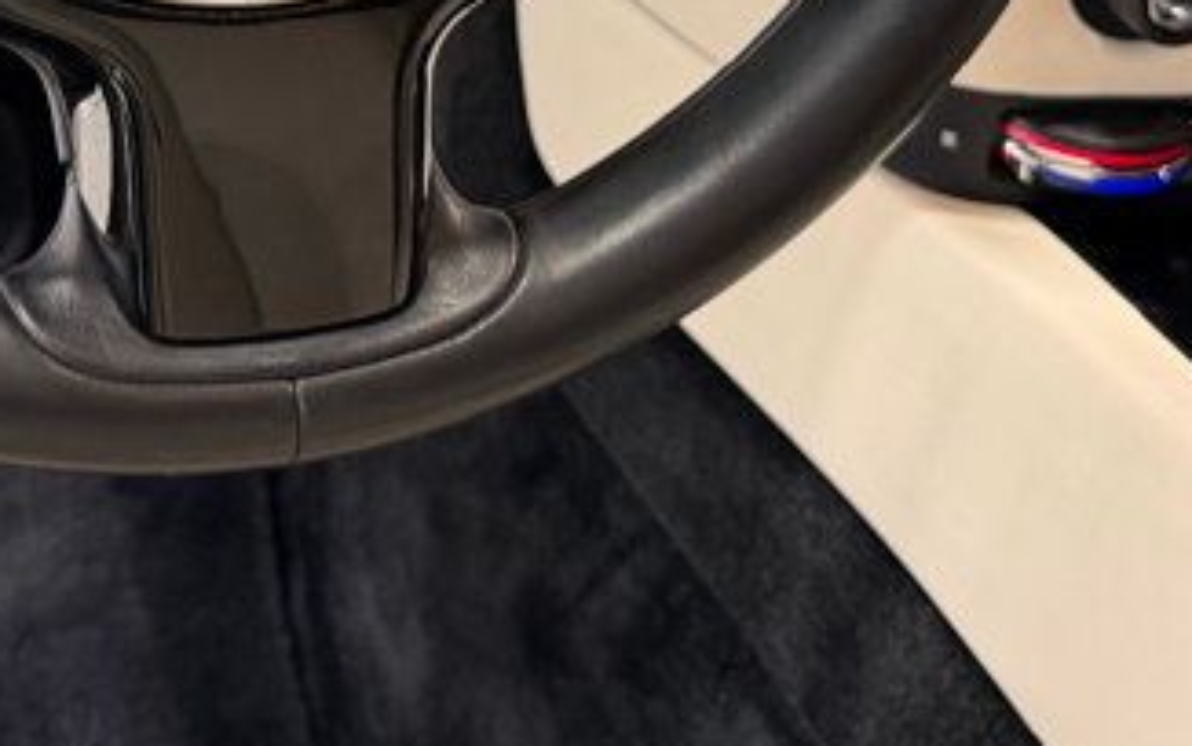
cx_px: 329
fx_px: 2600
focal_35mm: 80
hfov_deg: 25.6
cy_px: -545
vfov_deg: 14.6
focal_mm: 6.76
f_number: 1.78
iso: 320
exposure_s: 1/60
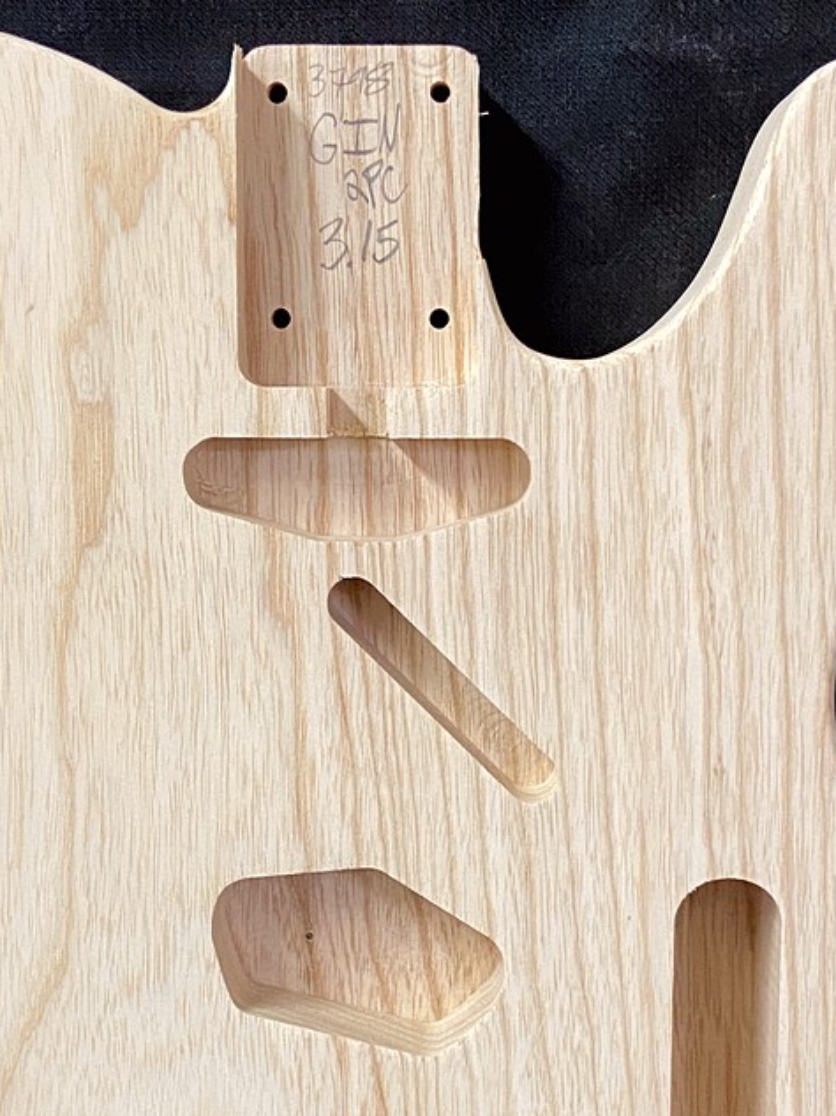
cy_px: 768
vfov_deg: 32.9
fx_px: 1870
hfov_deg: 25.2
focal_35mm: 58
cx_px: 392
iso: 400
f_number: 1.8
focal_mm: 4.25
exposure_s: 1/60
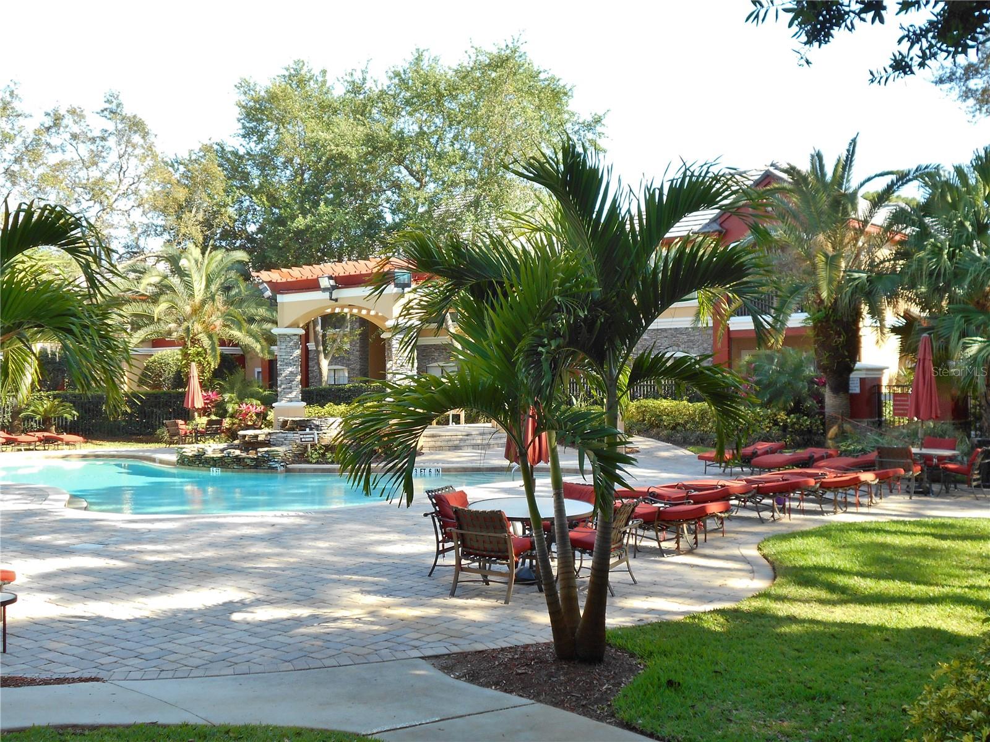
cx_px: 495
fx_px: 1058
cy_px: 371
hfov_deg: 50.1
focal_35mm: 37
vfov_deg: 38.7
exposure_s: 1/125
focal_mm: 6.7
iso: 80
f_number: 3.9
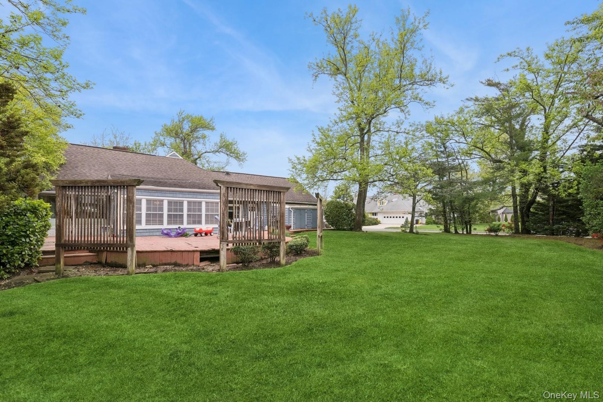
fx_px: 251
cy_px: 201
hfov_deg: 100.4
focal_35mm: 15
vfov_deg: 77.3
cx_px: 302
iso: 640
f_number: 14
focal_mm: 15
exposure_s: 1/100
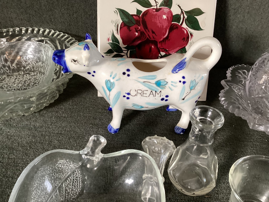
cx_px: 134
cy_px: 101
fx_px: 241
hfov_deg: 58.3
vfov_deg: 45.4
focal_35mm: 31
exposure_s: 1/60
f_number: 2.4
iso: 200
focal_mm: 3.3
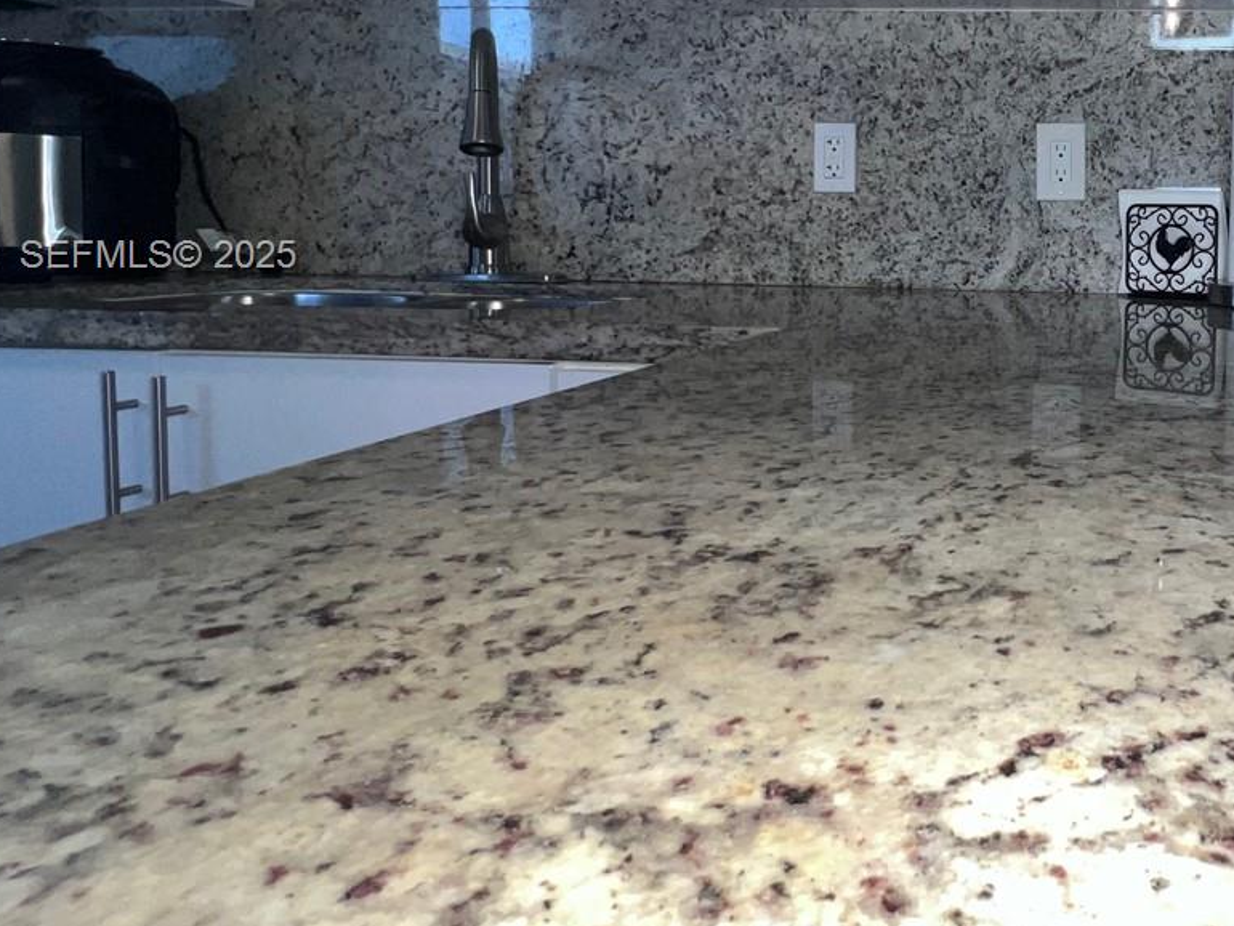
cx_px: 1080
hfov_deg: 57.4
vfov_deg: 49.8
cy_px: 258
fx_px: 963
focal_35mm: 27
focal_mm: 1.57
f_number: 1.8
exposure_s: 1/120
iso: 100
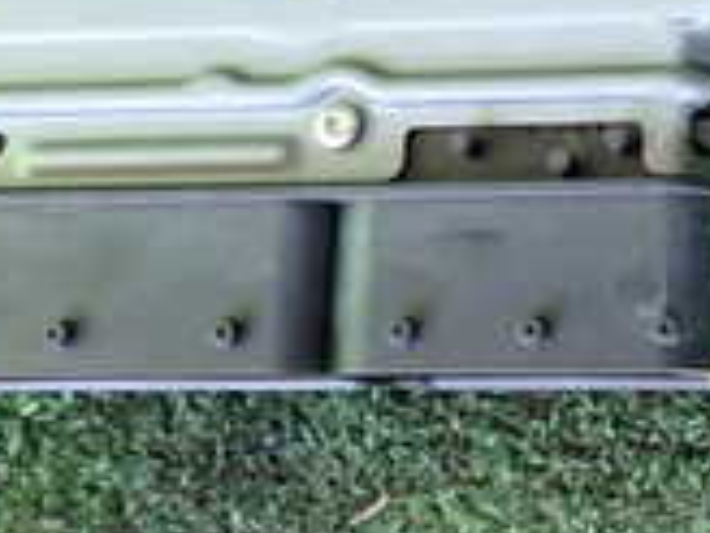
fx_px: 2256
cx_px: 753
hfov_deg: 17.4
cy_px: -234
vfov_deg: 12.8
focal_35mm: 110
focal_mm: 5.4
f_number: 2.3
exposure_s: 1/30
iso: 200
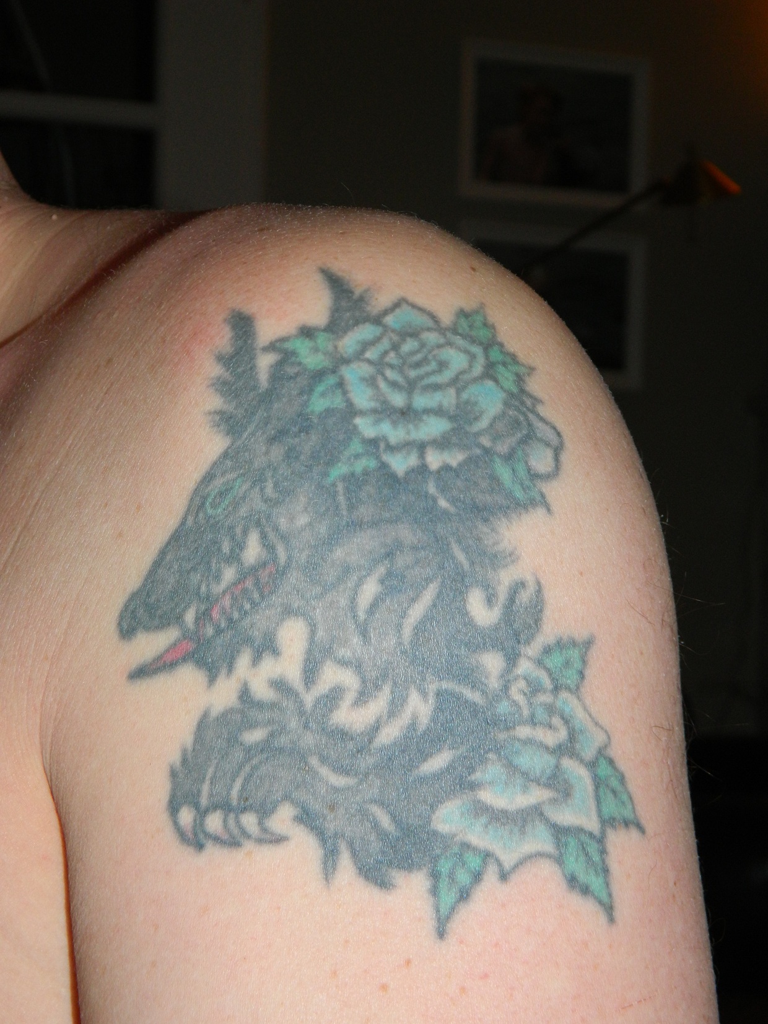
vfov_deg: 27.8
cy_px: 512
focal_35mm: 70
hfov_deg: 21.0
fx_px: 2070
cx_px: 384
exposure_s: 1/30
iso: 200
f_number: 4
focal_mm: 12.6
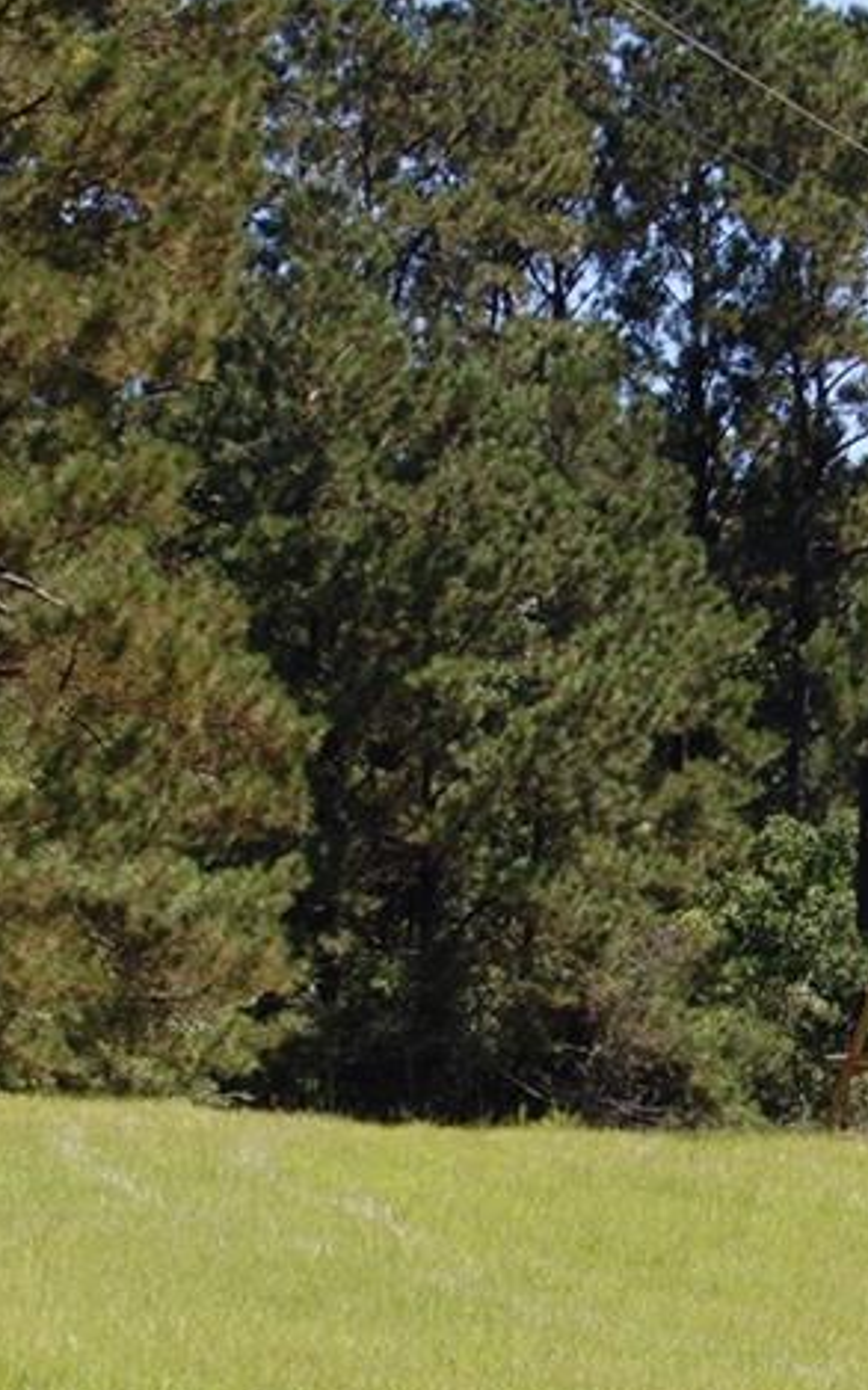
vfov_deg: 13.1
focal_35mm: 160
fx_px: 6058
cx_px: 883
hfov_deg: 8.2
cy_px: 948
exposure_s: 1/250
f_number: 8
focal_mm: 48
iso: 200
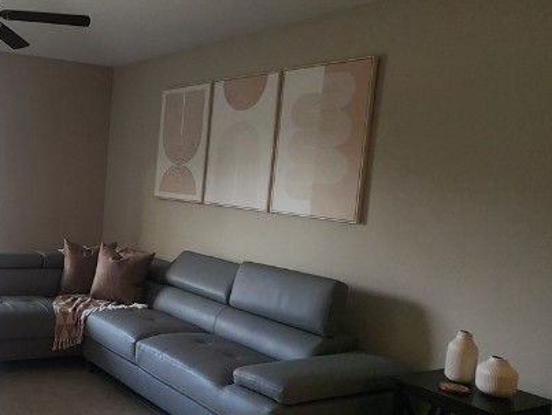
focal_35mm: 33
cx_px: 38
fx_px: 527
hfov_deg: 48.4
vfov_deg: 43.0
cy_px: 199
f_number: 2.2
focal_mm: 2.2
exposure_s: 1/120
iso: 80
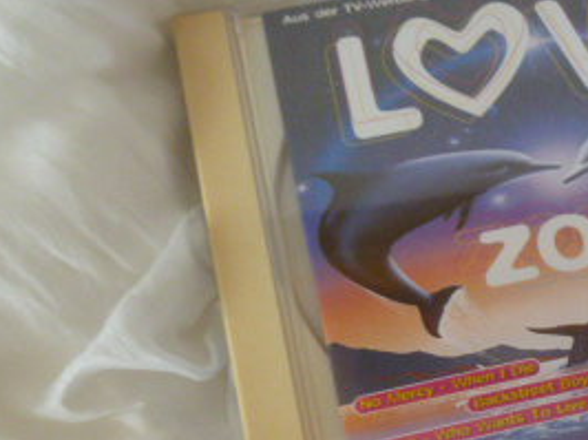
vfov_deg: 21.7
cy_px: 440
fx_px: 1103
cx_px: 628
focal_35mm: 65
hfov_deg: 27.6
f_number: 3.3
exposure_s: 1/13
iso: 400
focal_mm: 4.4
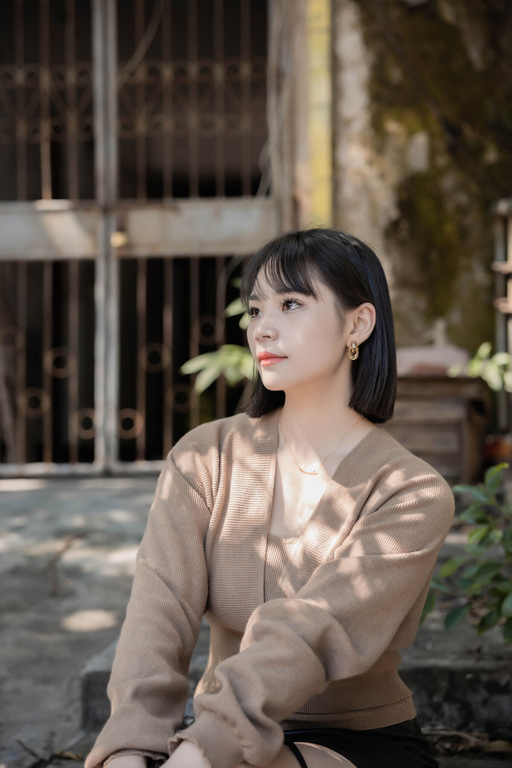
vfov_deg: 36.9
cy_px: 384
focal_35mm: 54
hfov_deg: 25.1
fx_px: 1152
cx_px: 256
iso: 100
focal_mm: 54
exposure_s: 1/80
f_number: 2.8
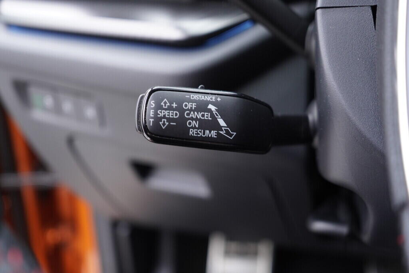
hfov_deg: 53.1
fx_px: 409
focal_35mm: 36
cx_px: 204
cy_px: 136
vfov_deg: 36.9
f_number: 2.8
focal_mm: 24
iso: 500
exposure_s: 1/40
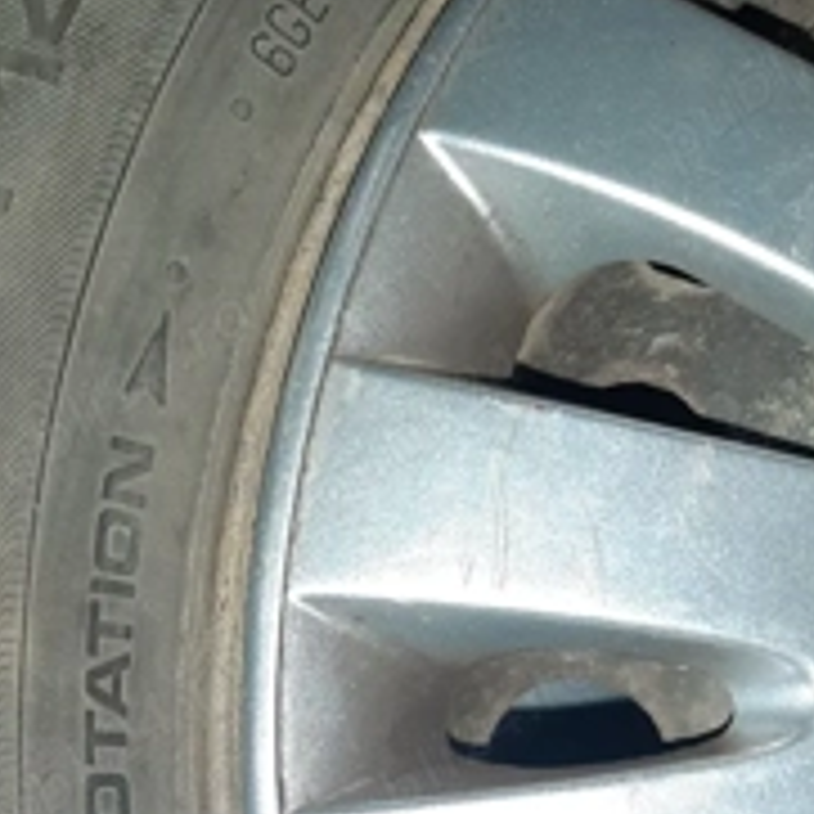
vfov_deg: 31.0
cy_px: 812
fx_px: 1357
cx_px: 193
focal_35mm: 51
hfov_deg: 32.7
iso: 500
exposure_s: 1/20
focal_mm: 3.93
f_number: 1.7
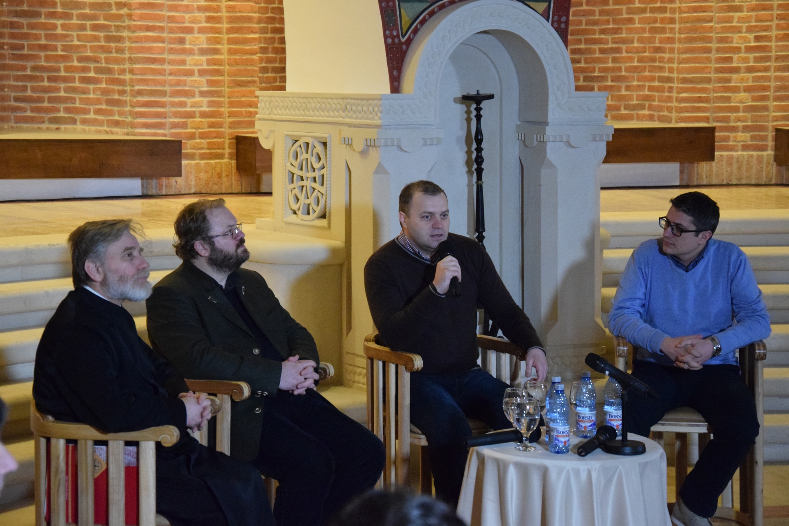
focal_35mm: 93
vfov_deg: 14.7
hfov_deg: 21.9
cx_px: 394
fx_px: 2038
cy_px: 263
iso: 6400
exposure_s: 1/30
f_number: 5.3
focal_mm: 62
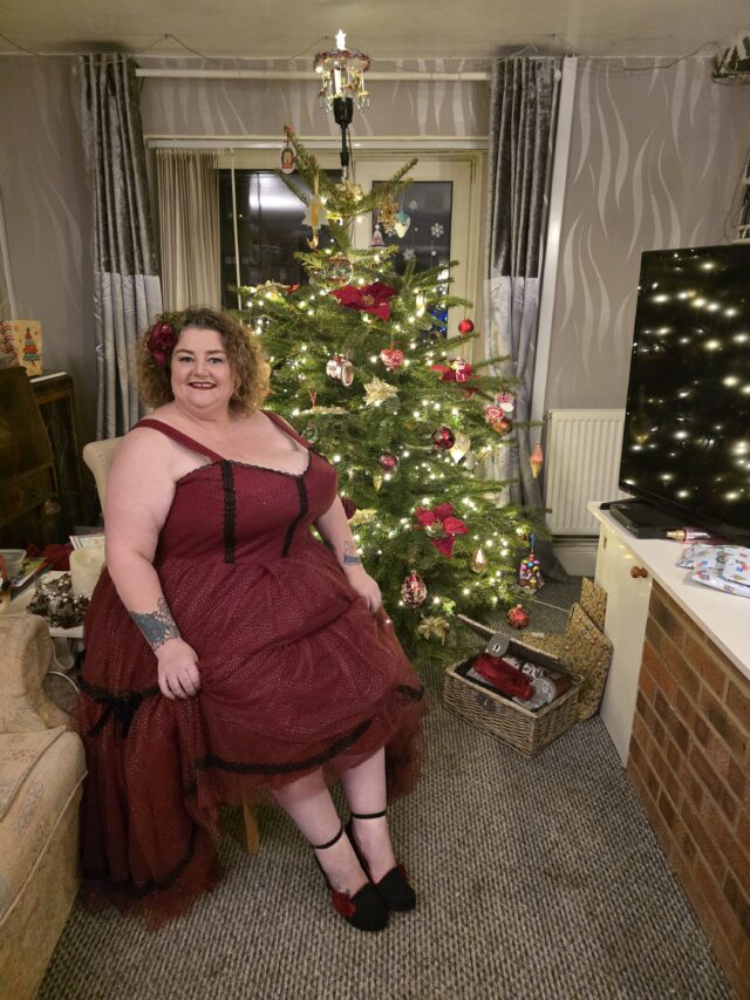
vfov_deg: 73.9
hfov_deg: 58.9
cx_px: 375
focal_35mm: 23
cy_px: 500
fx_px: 664
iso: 1600
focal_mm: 6.3
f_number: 1.7
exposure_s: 1/63.5
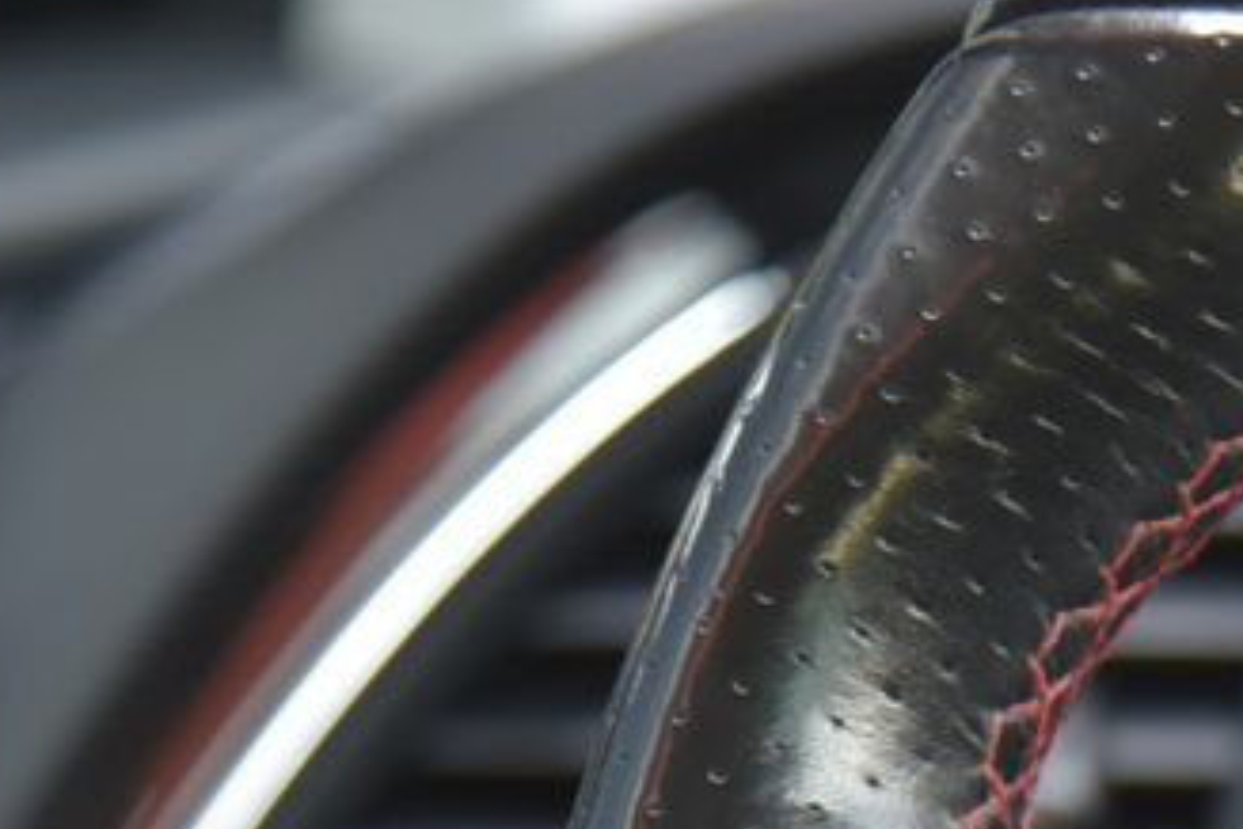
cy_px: 1091
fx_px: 12981
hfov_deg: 5.5
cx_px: 1585
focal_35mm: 376
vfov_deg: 3.6
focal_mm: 120
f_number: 4
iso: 500
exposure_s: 1/40
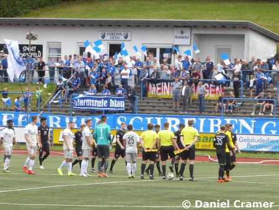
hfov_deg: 7.9
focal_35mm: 250
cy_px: 105
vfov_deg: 6.0
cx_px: 140
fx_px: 2016
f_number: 5.6
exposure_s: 1/100
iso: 80
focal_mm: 44.8
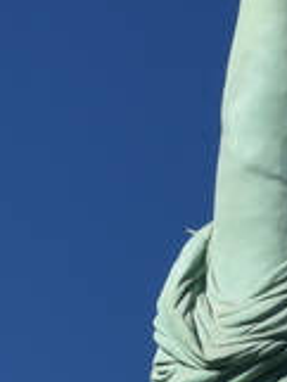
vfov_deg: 3.9
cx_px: 417
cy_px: 942
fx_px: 5476
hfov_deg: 3.0
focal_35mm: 496
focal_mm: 65
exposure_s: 1/400
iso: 100
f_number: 10
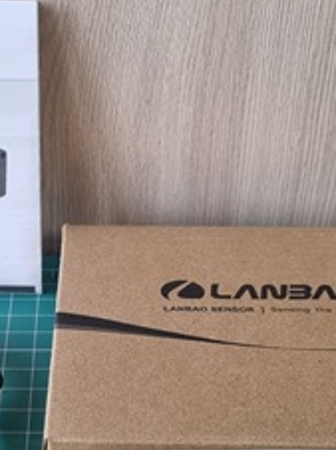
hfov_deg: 22.3
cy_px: 291
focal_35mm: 65
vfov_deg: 29.7
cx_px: 84
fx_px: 843
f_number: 1.8
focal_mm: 5.4
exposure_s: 1/100
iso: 160
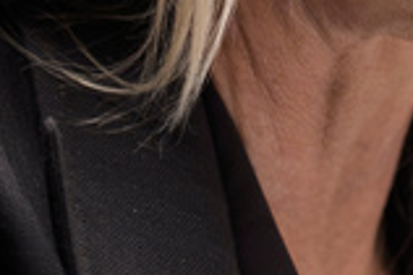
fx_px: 15024
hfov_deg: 1.6
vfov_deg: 1.0
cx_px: 627
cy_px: -4
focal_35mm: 1311
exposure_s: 1/500
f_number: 2
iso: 640
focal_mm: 135
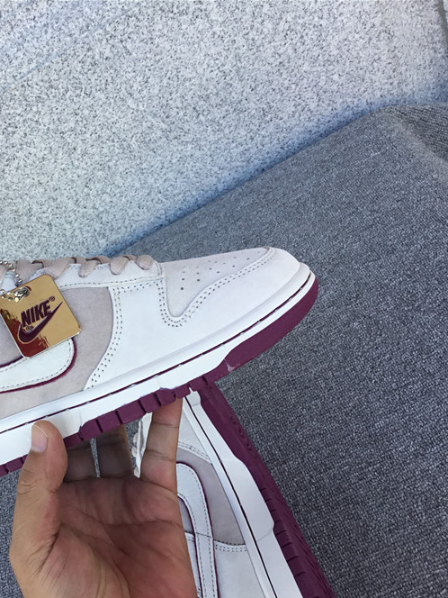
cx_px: 70
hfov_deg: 33.1
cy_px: 303
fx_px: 725
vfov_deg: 44.8
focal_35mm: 42
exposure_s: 1/113
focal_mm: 3.3
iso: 25
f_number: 2.4
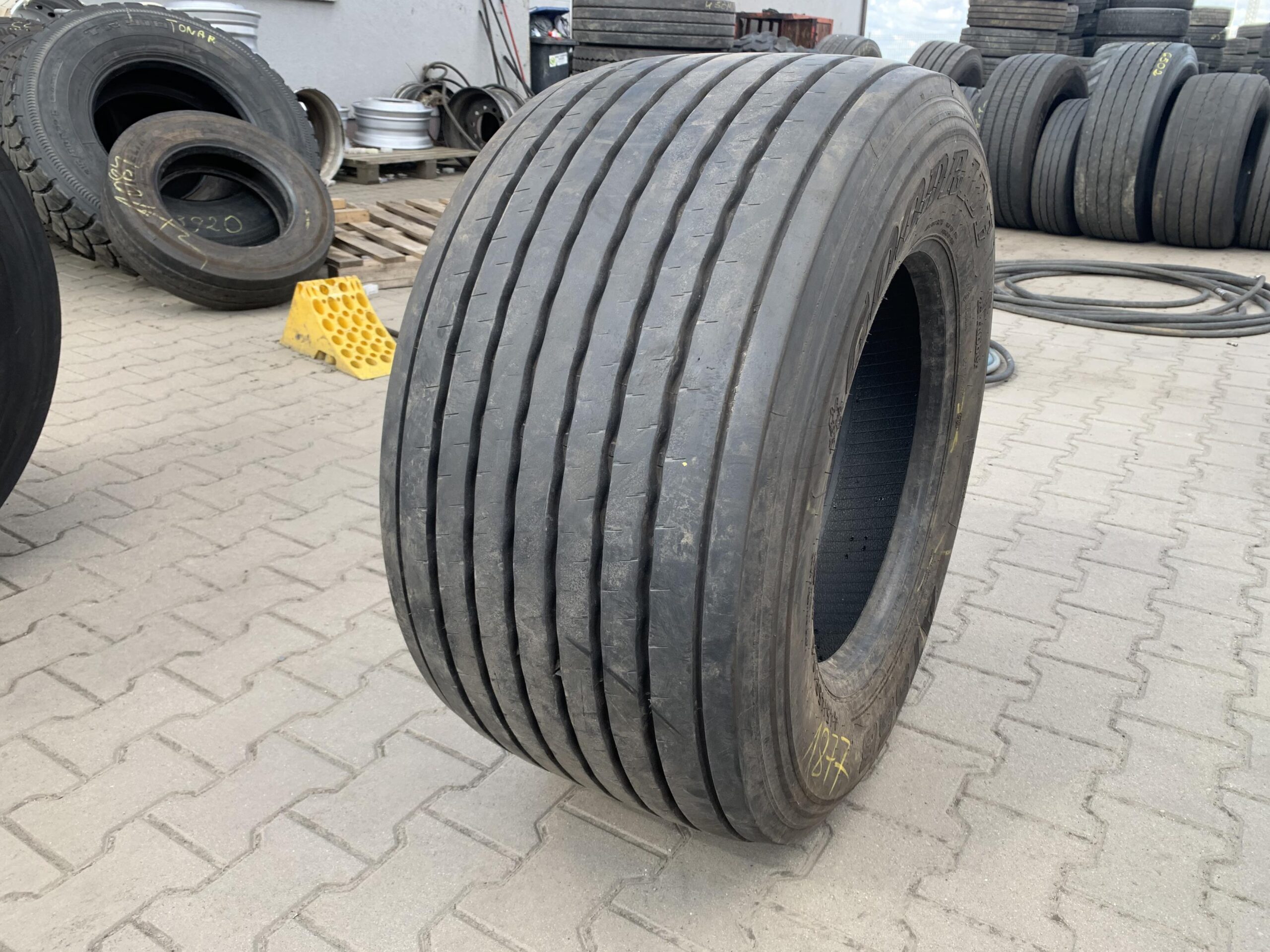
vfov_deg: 53.1
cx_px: 635
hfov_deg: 67.3
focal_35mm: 26
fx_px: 954
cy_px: 476
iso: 25
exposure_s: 1/242
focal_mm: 4.25
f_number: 1.8
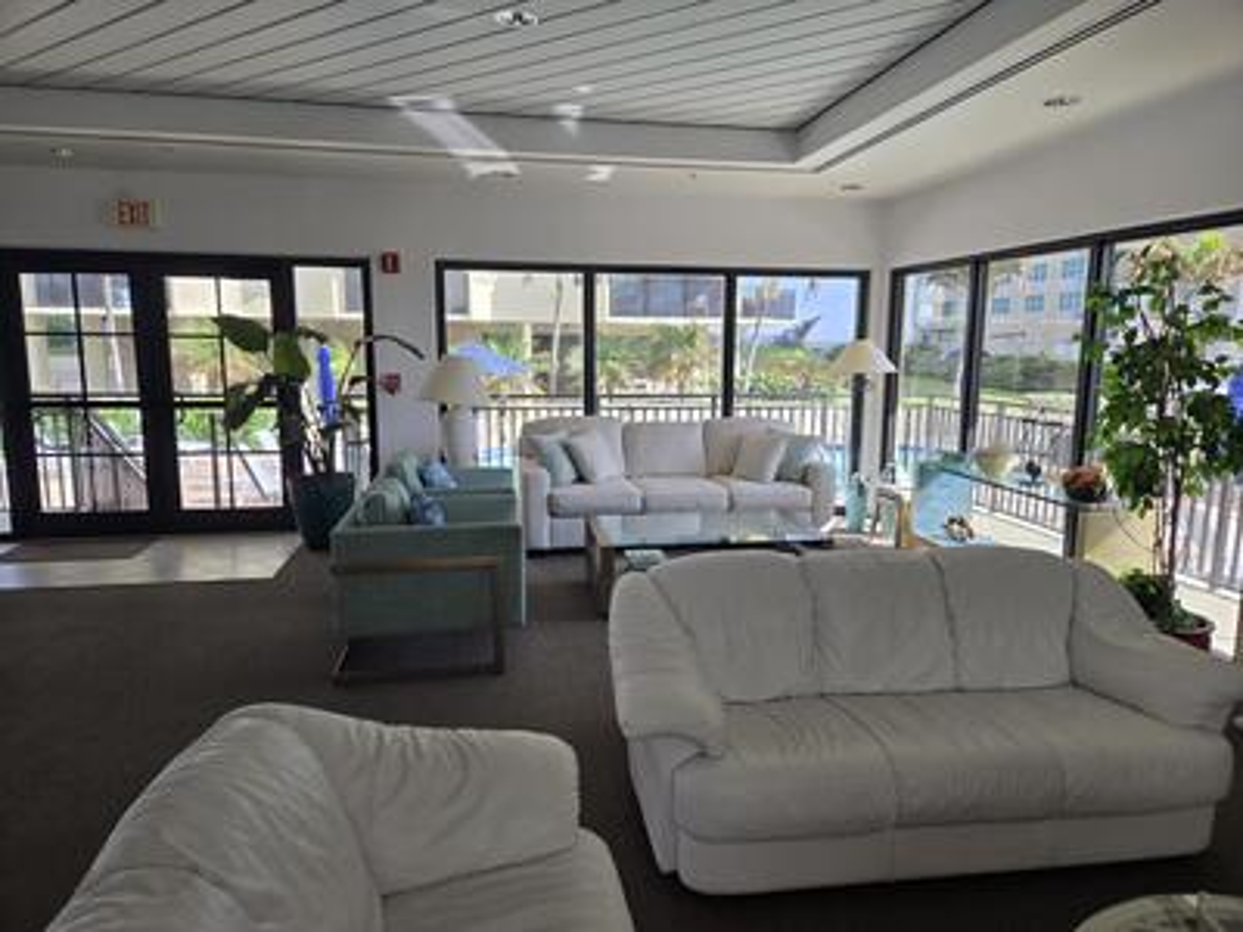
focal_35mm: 23
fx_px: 826
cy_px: 466
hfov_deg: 73.9
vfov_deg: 58.9
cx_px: 622
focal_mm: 5.4
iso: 25
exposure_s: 1/260
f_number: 1.8
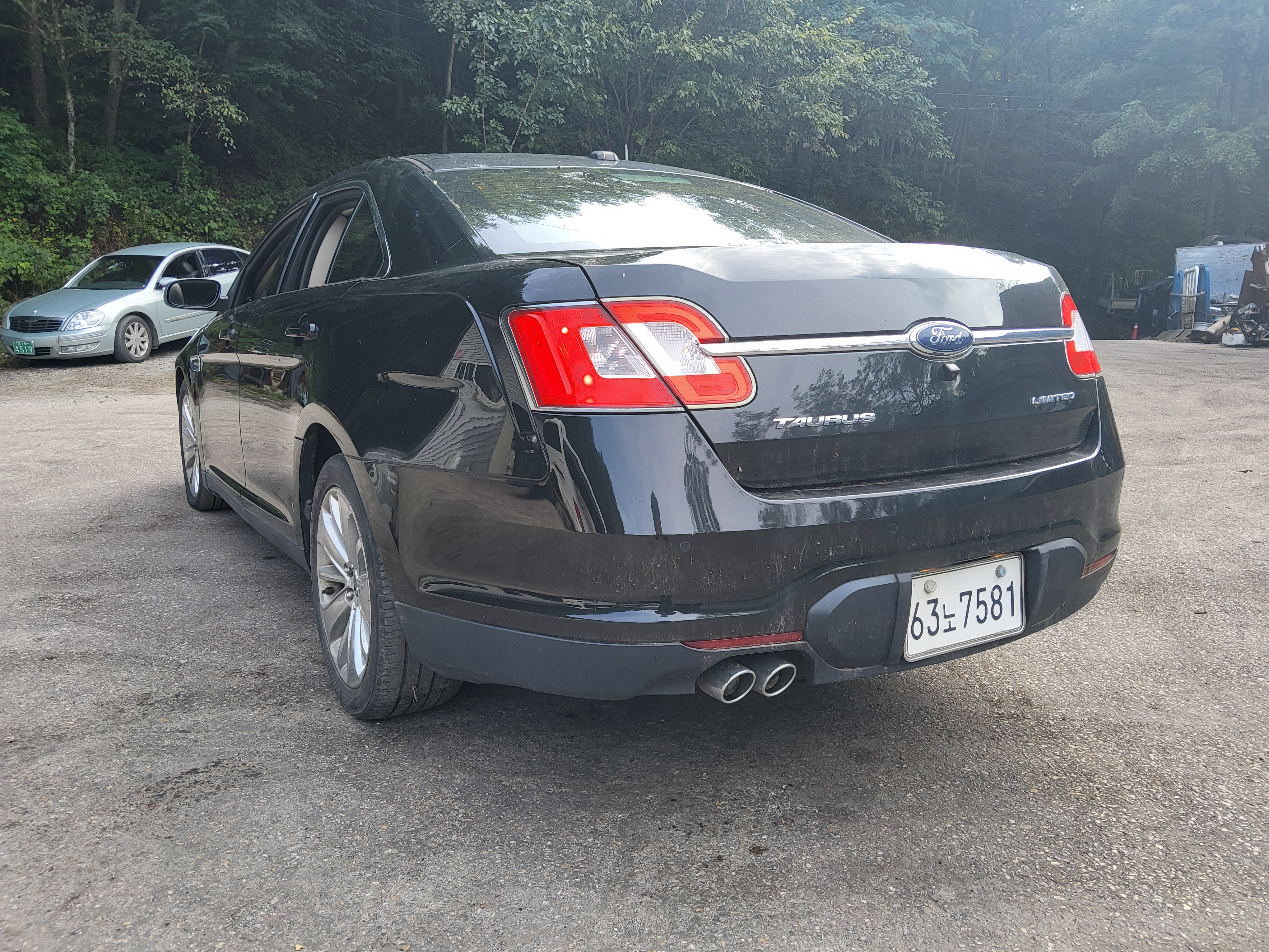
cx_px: 634
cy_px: 476
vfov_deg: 53.1
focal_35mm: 26
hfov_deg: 67.3
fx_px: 953
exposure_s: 1/115
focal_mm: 3.98
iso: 12
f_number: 1.8
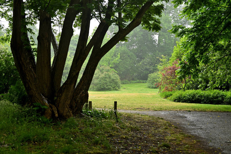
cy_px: 77
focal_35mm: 62
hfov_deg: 32.4
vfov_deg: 21.9
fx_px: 398
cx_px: 116
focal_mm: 62
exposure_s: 1/60
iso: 100
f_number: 8
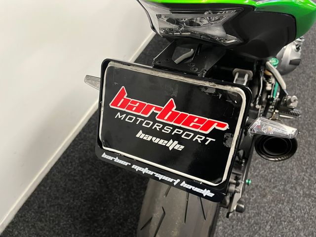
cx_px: 158
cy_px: 118
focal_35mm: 26
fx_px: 237
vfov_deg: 53.1
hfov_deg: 67.3
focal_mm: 5.1
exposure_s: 1/50
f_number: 1.6
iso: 200
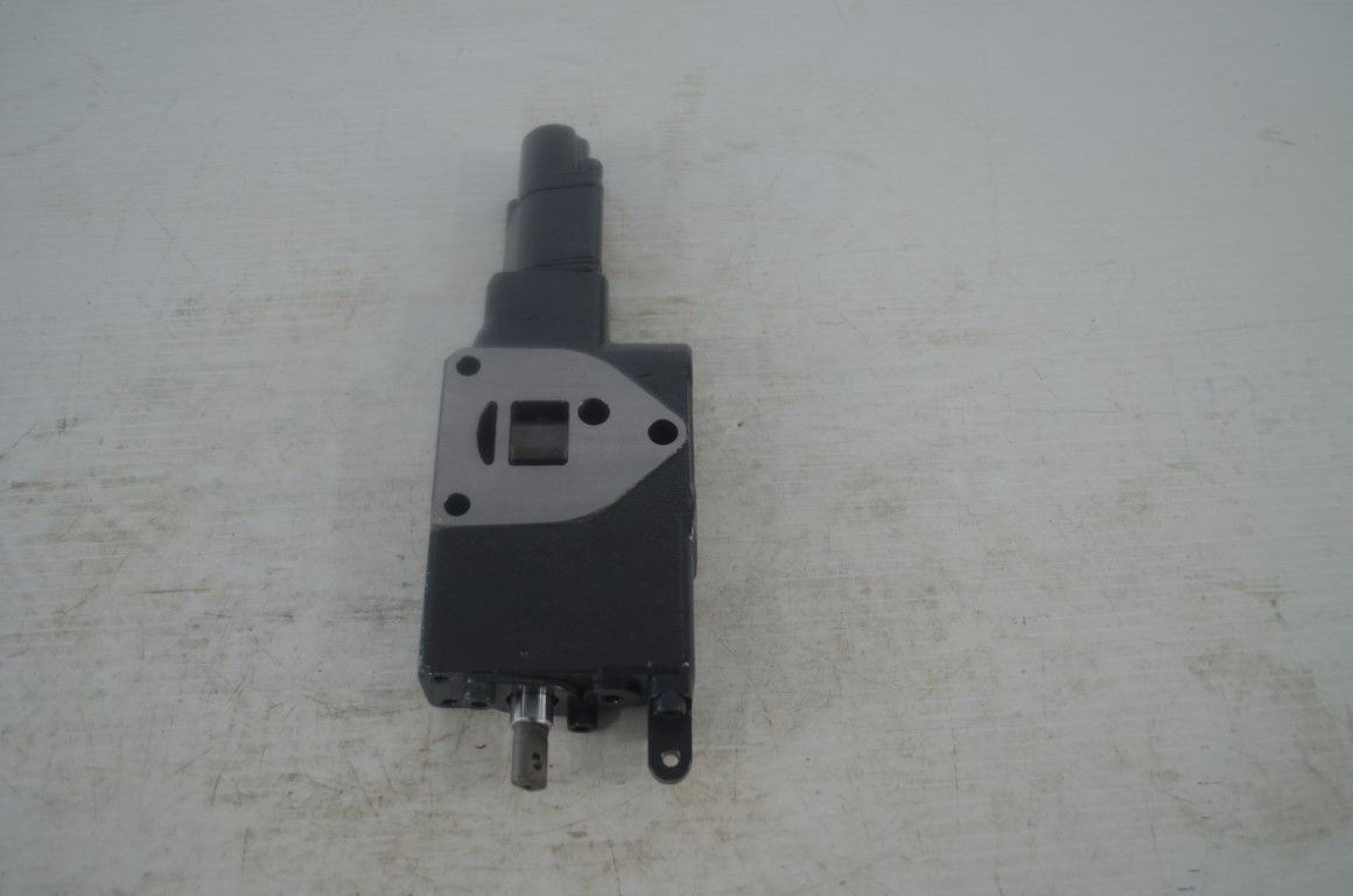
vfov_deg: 39.8
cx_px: 676
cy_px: 448
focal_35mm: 33
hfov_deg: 57.3
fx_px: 1238
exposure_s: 1/80
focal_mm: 22
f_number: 4.5
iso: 400
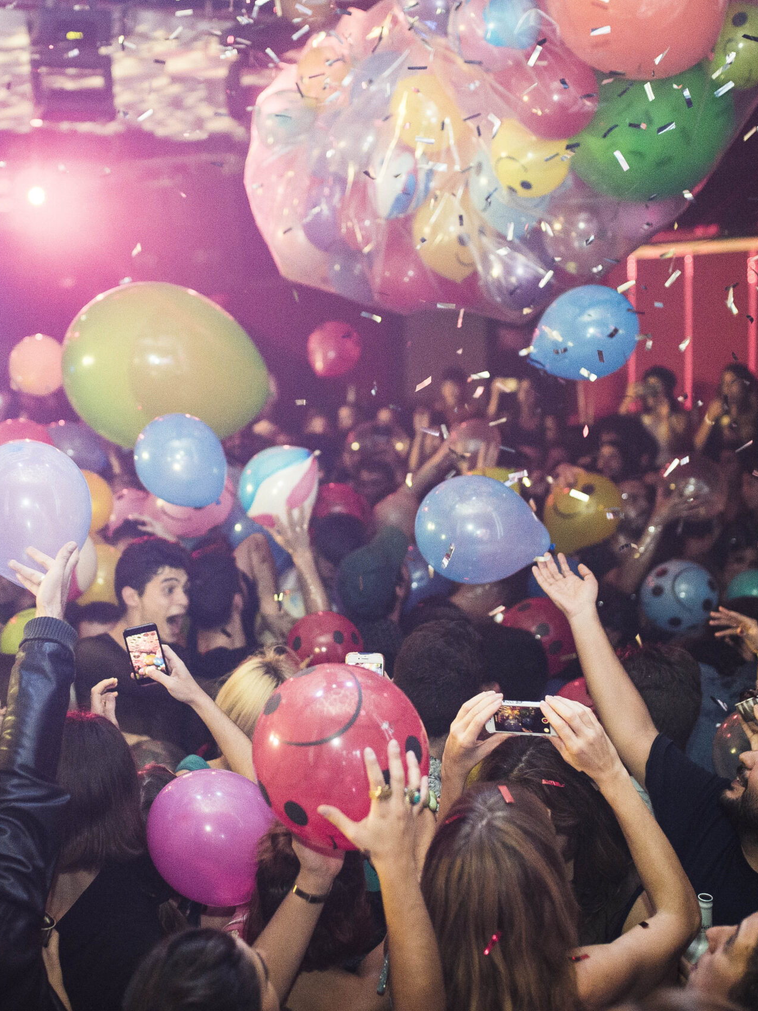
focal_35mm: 51
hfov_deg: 28.4
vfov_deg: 37.5
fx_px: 1489
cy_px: 503
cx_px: 272
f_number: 2
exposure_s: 1/200
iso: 2500
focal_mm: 35
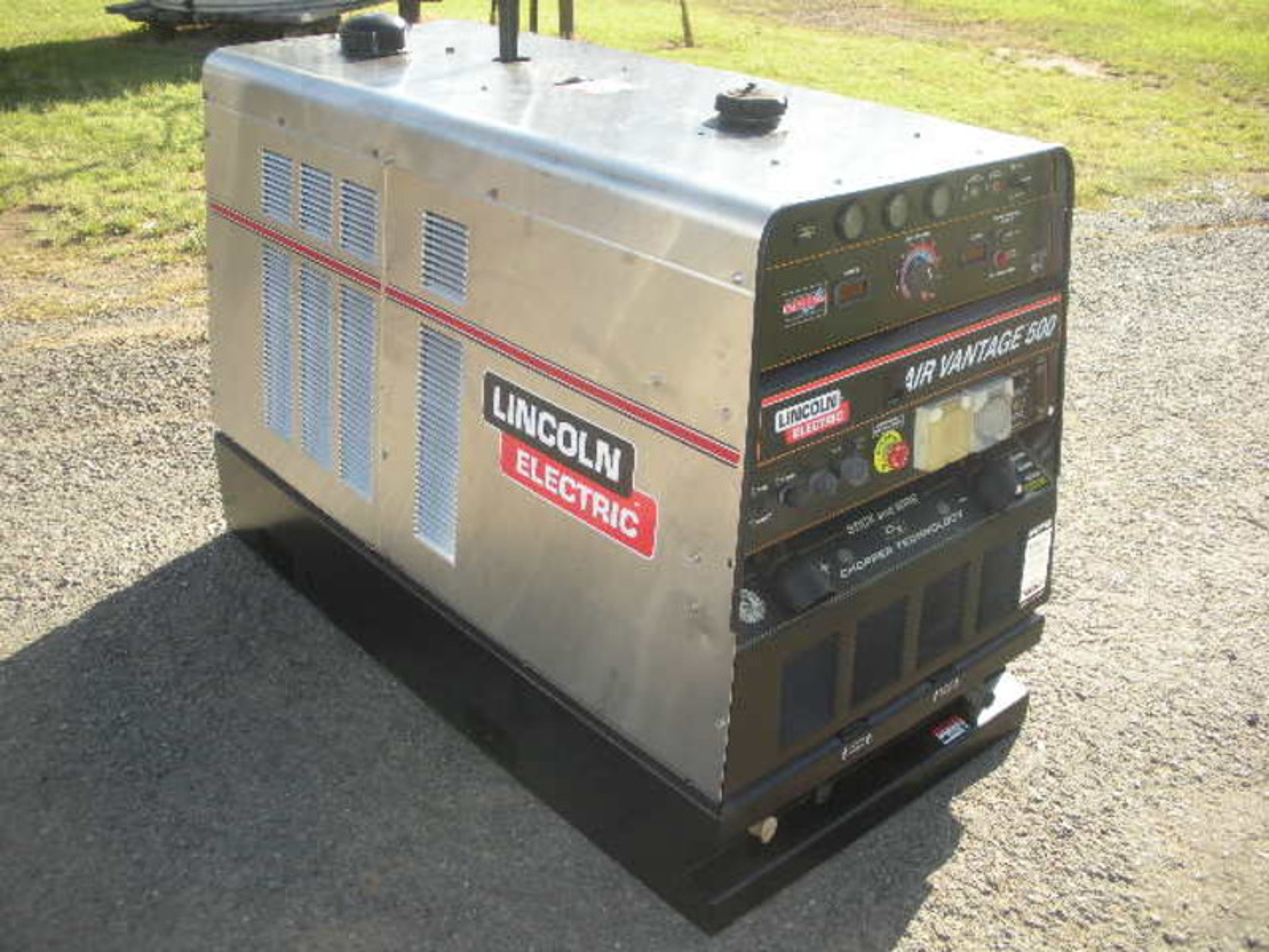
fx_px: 1320
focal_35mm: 36
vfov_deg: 39.7
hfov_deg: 51.4
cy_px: 476
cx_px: 634
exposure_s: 1/223
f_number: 3.5
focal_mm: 6.3
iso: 88
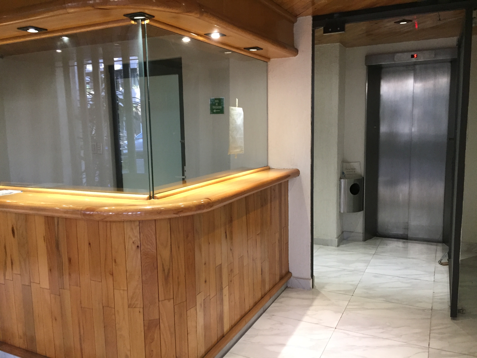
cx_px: 238
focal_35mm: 29
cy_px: 179
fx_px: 400
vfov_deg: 48.2
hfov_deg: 61.7
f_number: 2.2
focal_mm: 4.15
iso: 125
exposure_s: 1/30
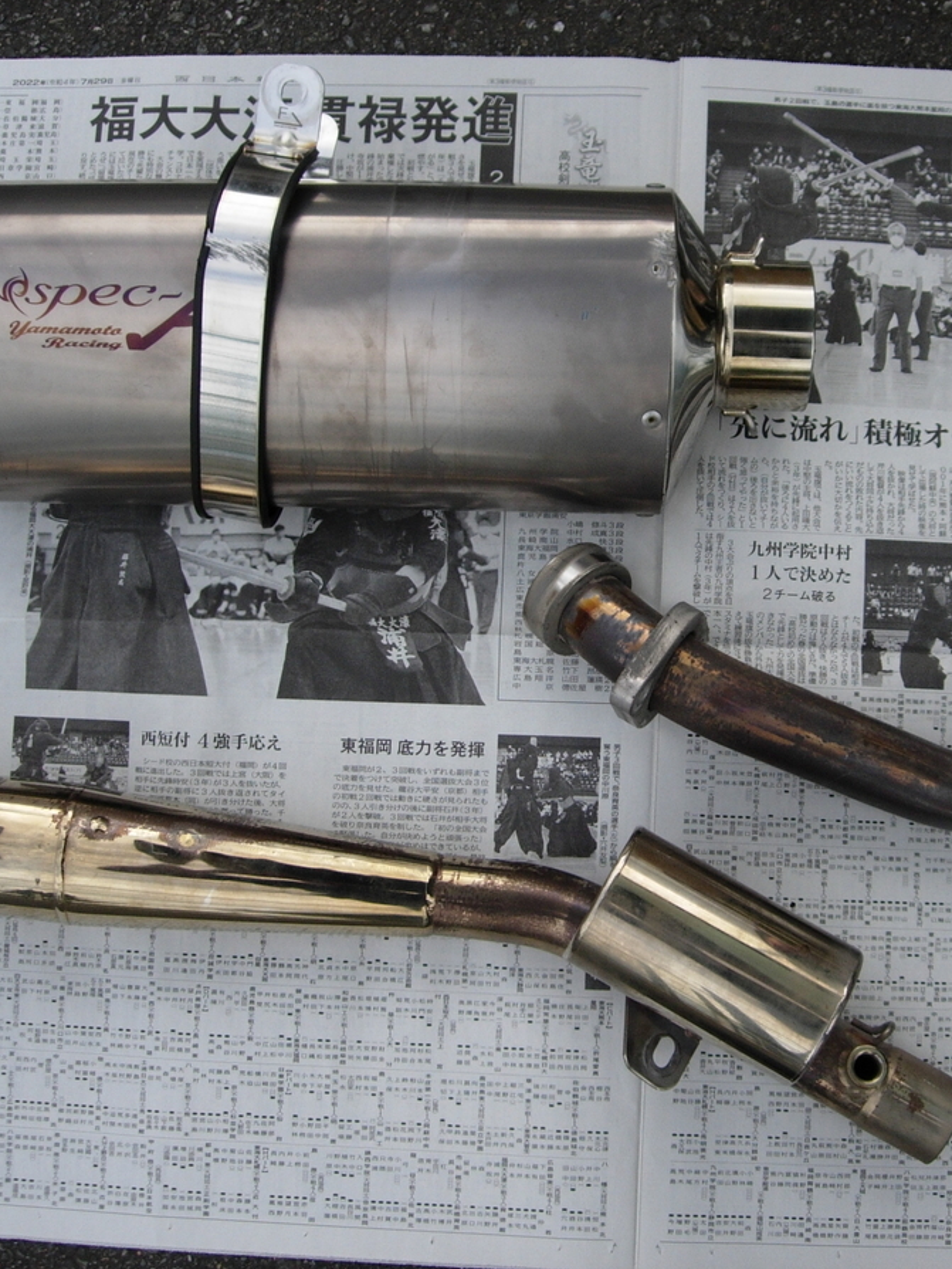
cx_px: 613
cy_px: 633
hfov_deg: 28.4
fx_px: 1869
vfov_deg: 37.5
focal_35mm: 51
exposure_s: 1/512
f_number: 2.8
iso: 64
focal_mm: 7.8
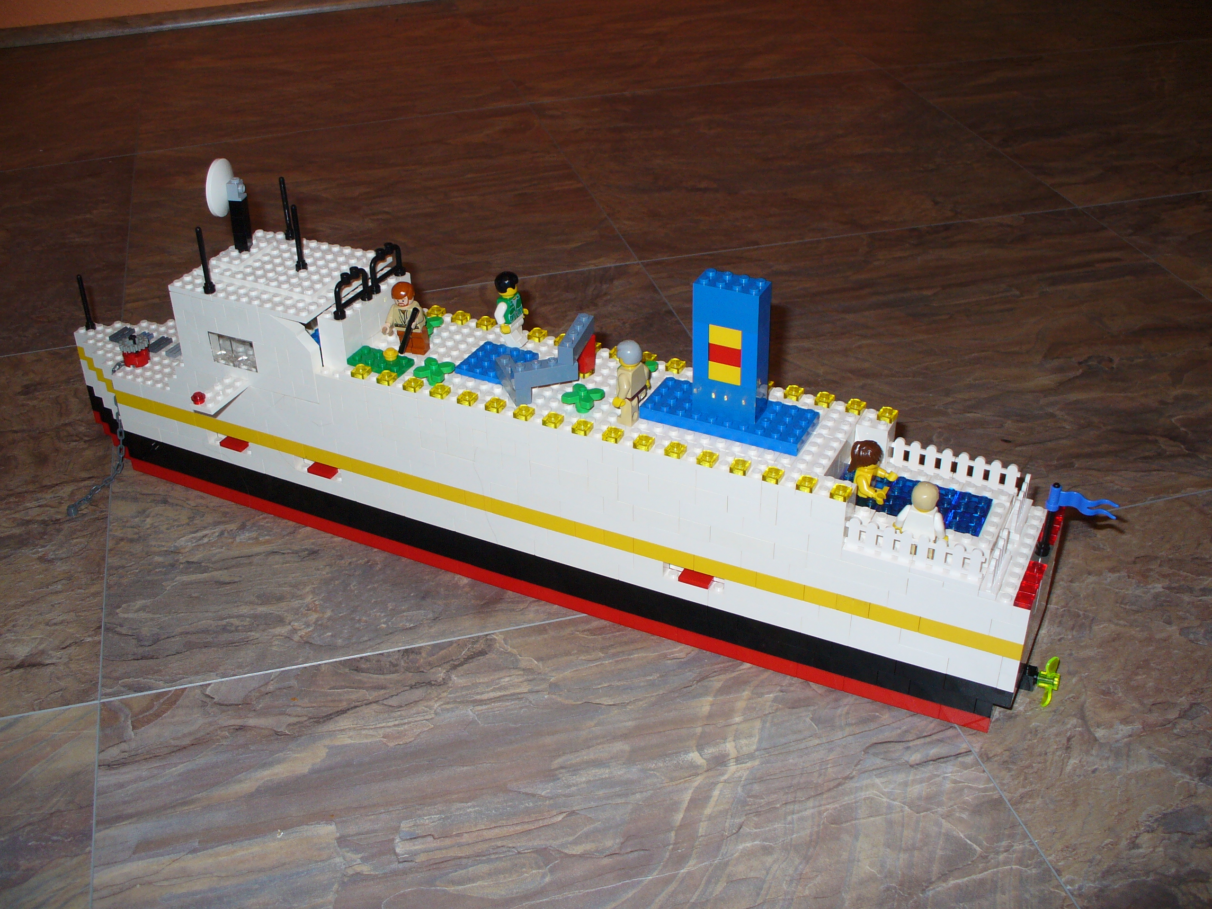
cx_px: 606
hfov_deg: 50.1
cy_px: 454
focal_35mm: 37
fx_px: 1295
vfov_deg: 38.7
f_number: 2.8
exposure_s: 1/60
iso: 100
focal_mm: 6.1
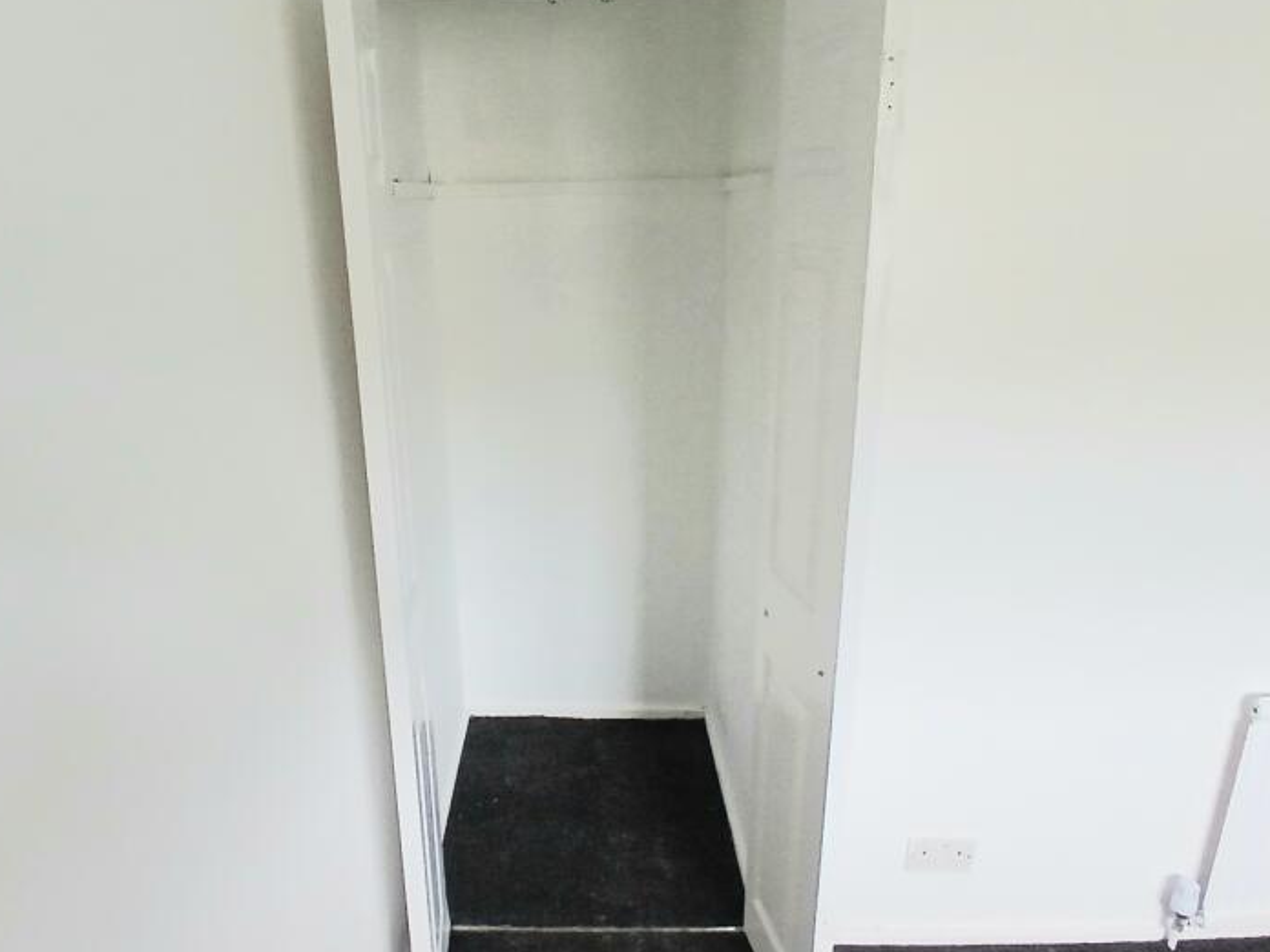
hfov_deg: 68.9
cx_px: 529
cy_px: 502
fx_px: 917
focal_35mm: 25
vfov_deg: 54.9
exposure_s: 1/33.3
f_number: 2.2
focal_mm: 1.4
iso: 250
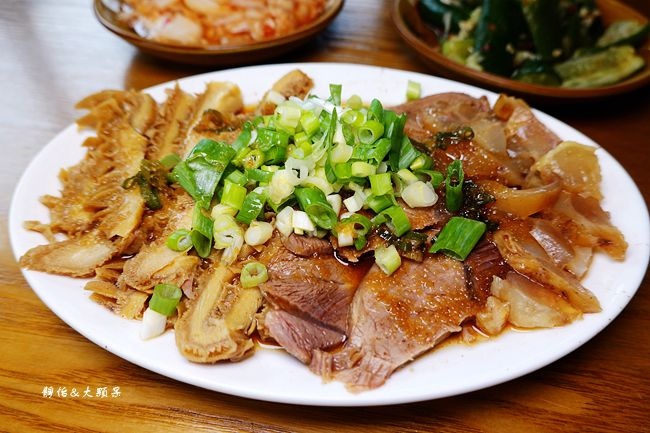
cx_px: 325
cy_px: 216
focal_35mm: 24
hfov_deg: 73.8
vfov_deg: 53.1
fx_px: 433
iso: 125
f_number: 2.8
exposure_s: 1/100
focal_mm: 9
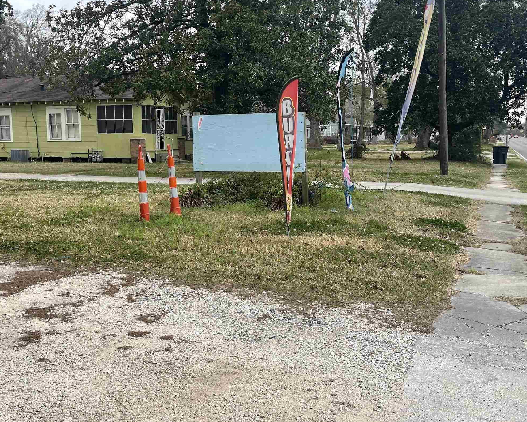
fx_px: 593
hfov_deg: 47.9
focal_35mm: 38
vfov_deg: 39.1
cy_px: 202
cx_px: 250
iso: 32
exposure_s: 1/121
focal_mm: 5.1
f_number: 1.6
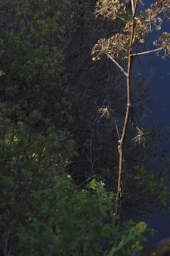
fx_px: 2082
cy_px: -262
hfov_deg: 4.6
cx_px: 320
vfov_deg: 6.8
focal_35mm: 293
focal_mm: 62
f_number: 5.6
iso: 200
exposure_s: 1/250
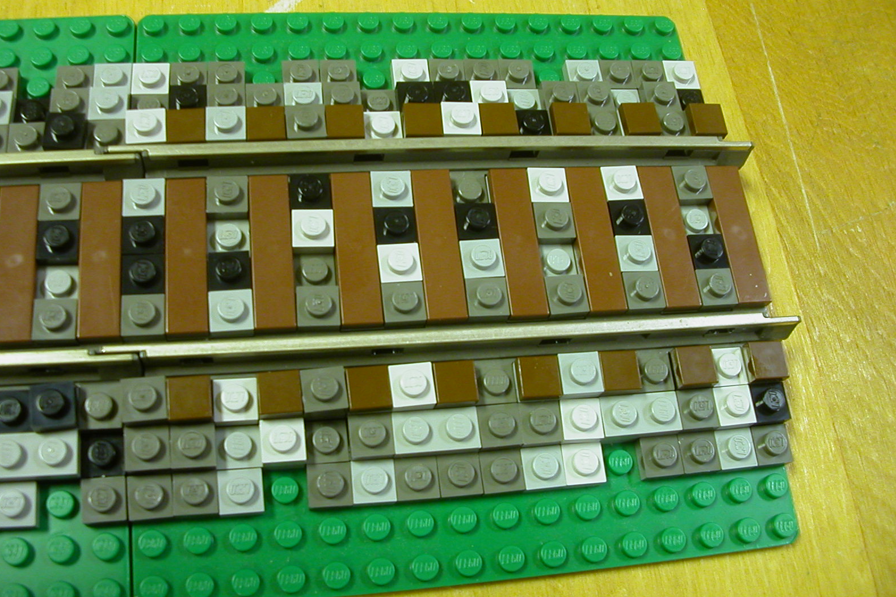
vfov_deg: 34.2
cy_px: 291
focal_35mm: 39
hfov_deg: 49.5
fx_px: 971
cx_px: 447
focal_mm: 5.6
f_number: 2.7
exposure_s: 1/6.8
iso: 100
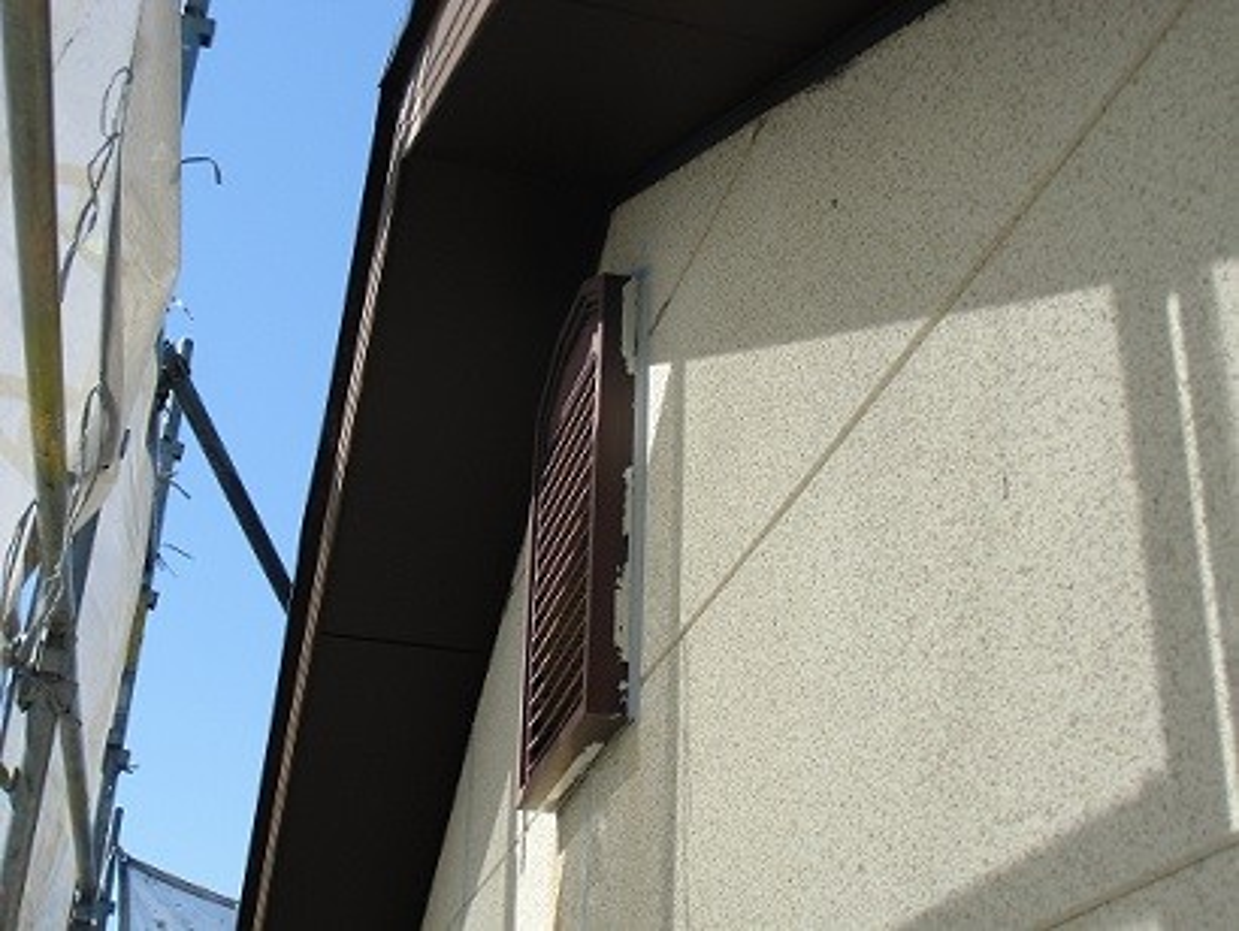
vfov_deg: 30.9
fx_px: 1683
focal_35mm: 47
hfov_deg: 40.4
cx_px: 620
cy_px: 466
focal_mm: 8.29
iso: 64
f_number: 4.2
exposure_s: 1/320
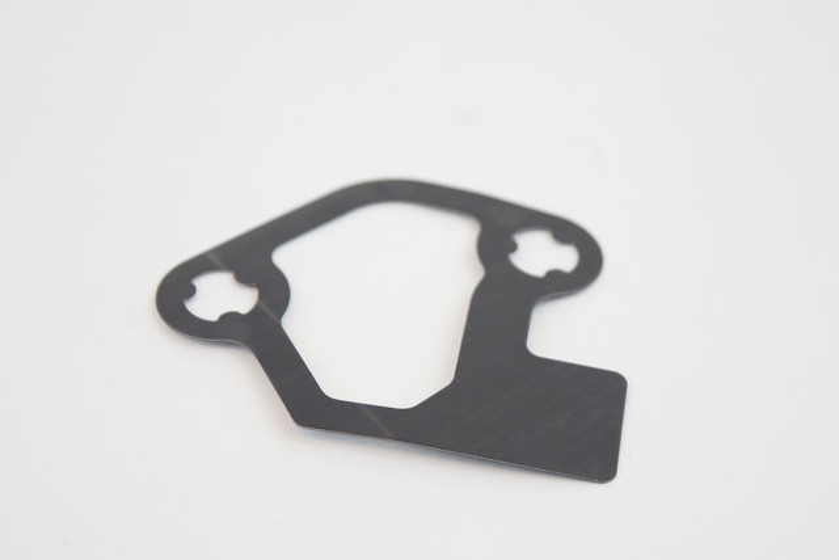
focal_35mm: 82
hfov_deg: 24.6
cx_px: 420
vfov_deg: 16.6
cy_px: 280
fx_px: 1923
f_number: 5.6
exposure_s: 1/60
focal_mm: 55
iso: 1000
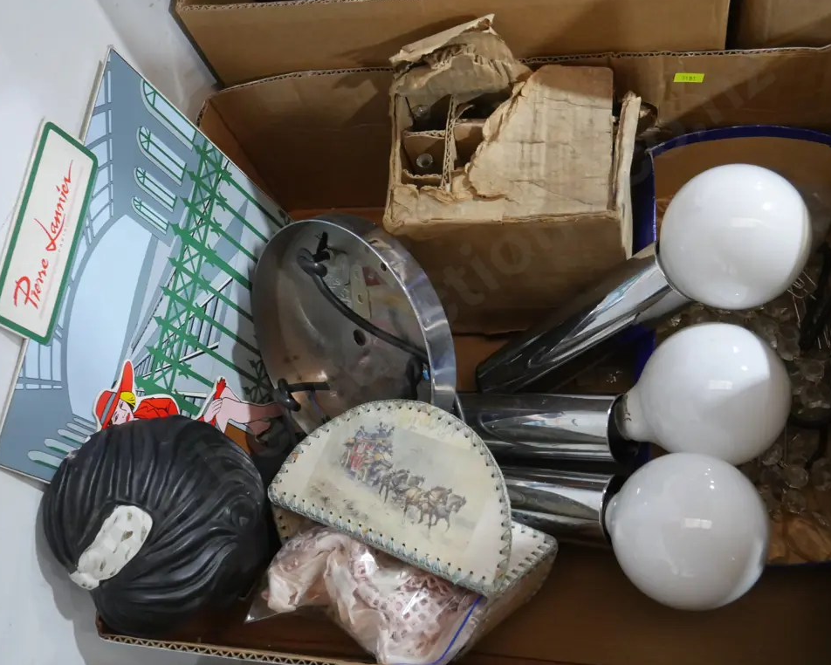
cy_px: 331
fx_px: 1033
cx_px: 407
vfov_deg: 35.7
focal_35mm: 42
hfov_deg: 43.8
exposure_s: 1/60
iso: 2500
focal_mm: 20
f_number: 4.4
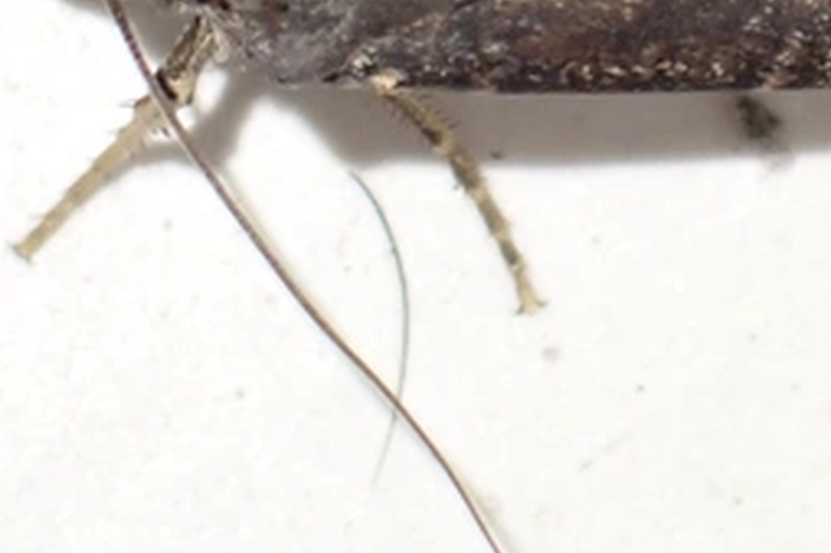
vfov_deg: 5.2
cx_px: 736
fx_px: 6044
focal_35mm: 262
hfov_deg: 7.8
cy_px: -141
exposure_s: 1/20
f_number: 4.9
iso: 500
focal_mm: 18
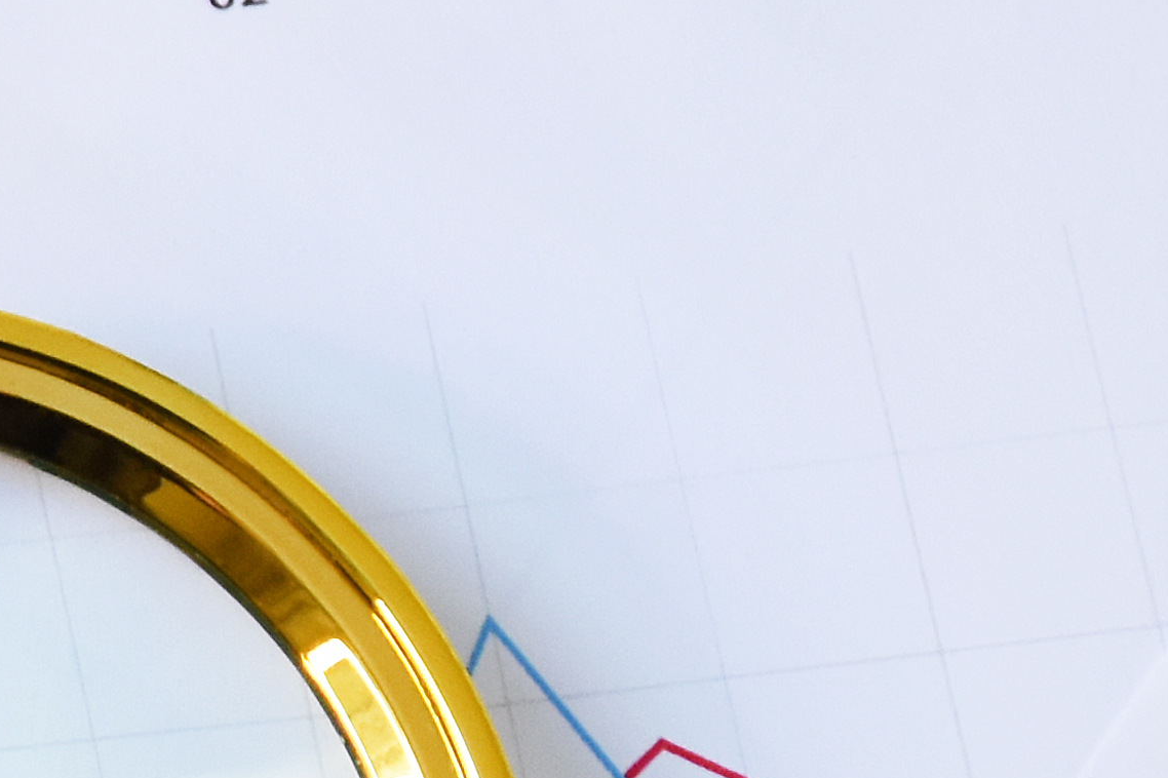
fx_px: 14368
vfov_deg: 3.1
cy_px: 268
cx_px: -1778
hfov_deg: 4.5
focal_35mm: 443
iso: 400
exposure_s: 1/80
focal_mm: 56
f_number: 5
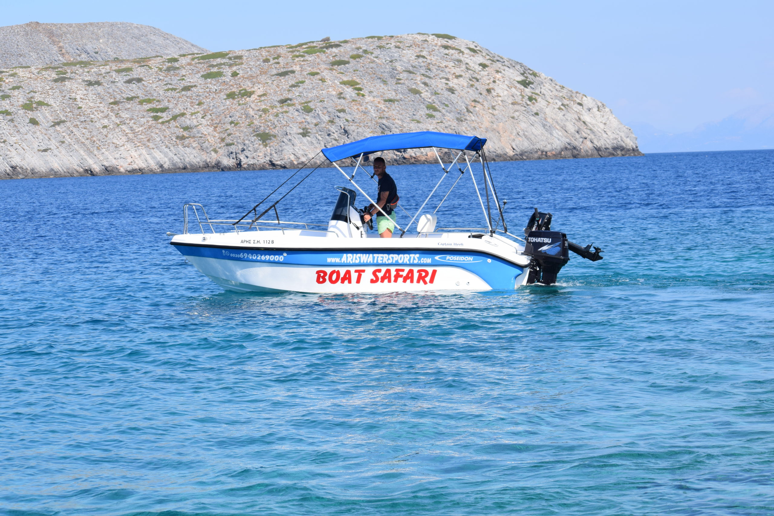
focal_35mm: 105
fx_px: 2257
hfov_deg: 19.5
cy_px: 258
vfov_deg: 13.0
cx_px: 387
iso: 200
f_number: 10
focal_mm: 70
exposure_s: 1/400
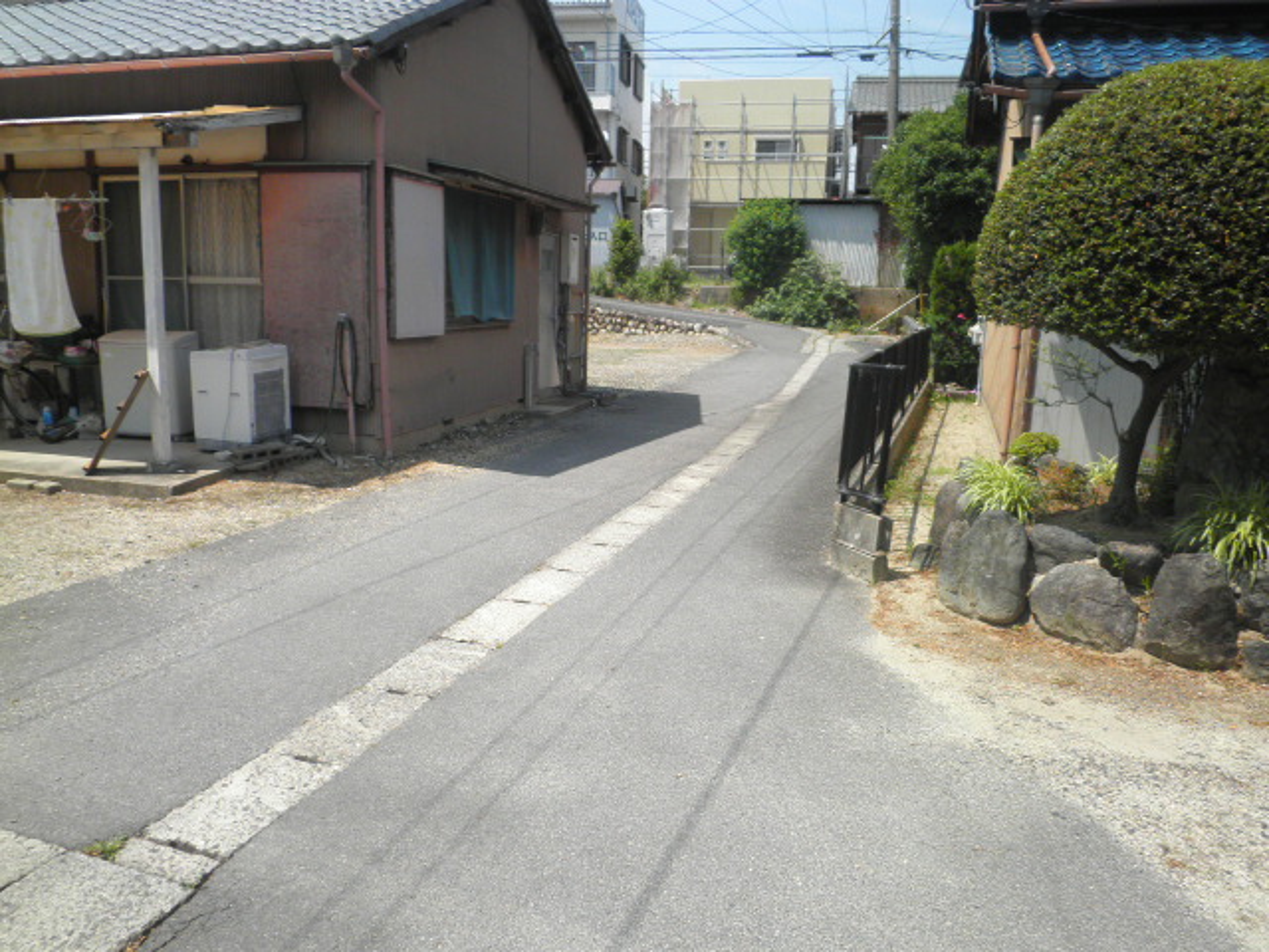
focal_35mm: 26
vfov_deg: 53.1
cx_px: 634
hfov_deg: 67.3
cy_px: 476
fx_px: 953
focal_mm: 4.7
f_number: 7.9
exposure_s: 1/100
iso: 64
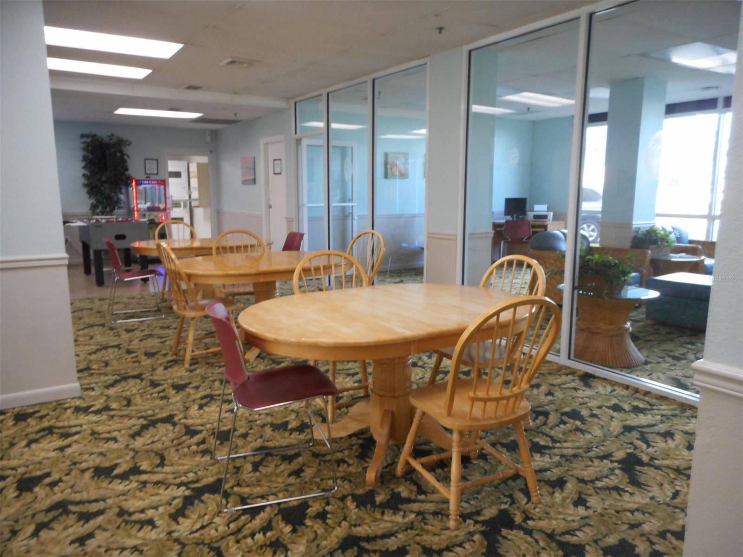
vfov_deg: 54.9
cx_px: 372
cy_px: 278
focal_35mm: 25
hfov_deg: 69.4
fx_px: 537
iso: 320
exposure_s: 1/30
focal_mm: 4.5
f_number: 3.7
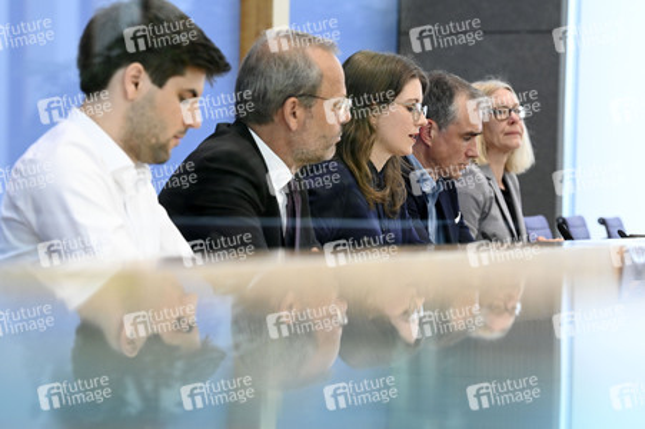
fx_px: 2864
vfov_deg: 8.6
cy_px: 214
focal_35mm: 160
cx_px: 322
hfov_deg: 12.8
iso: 4000
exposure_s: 1/400
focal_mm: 160
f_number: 7.1
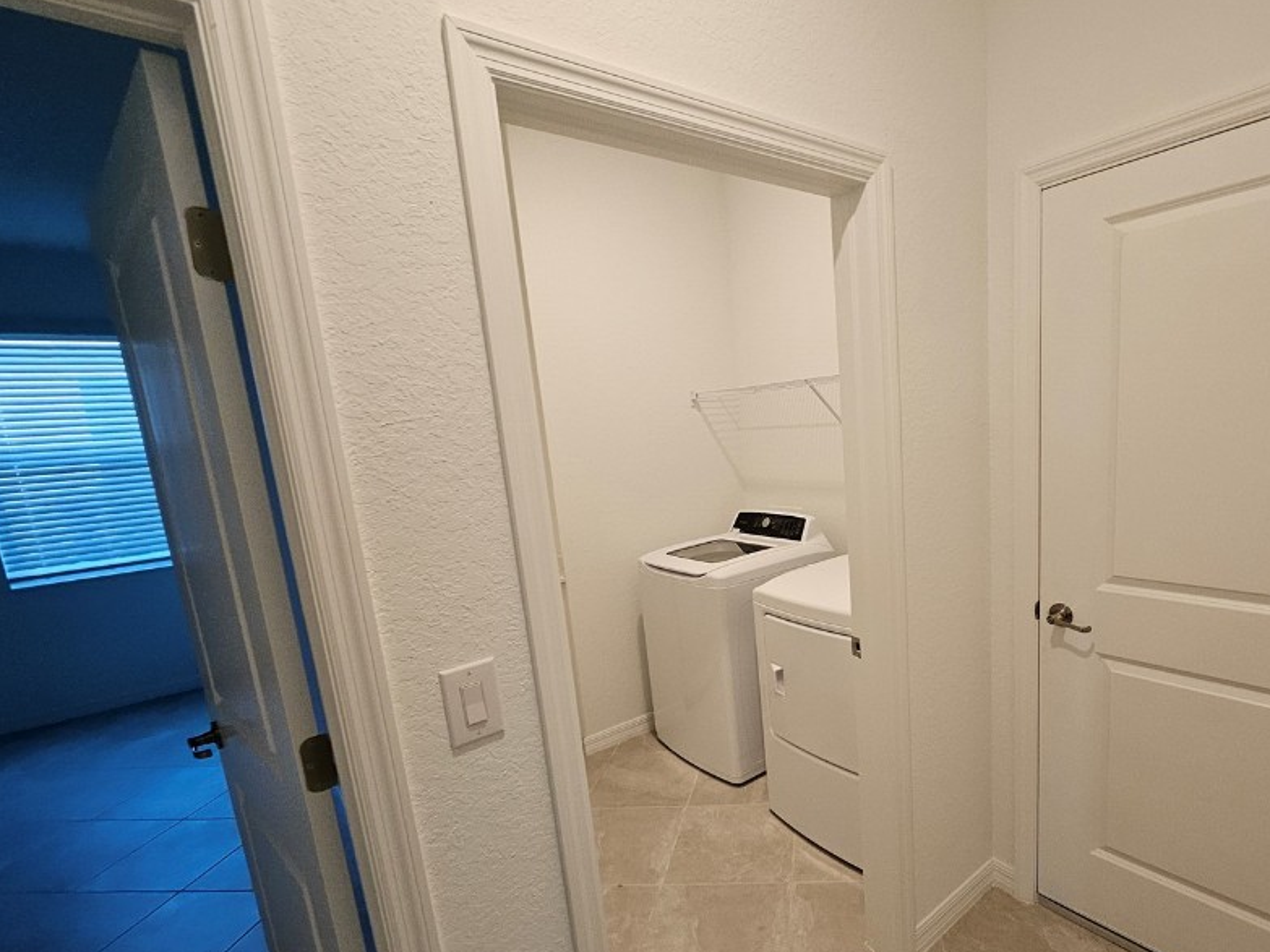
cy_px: 548
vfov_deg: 74.2
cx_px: 766
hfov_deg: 89.8
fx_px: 624
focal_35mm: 17
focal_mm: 1.7
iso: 160
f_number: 2.2
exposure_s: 1/60
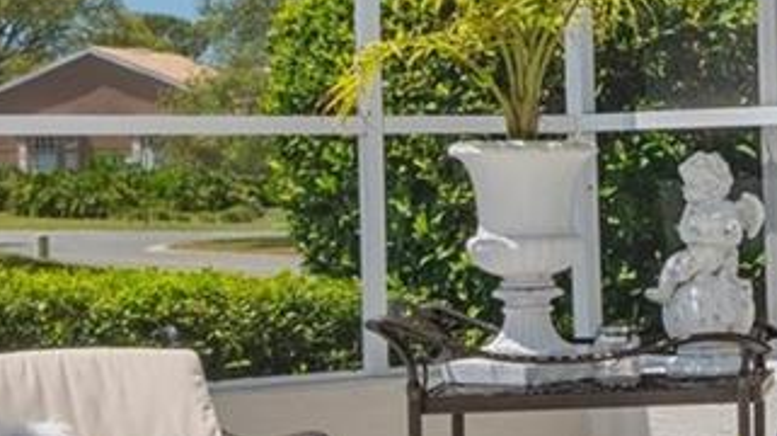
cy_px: 213
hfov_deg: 16.3
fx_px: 2421
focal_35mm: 118
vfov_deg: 10.3
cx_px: 1239
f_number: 8
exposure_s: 1/750
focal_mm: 15
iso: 250
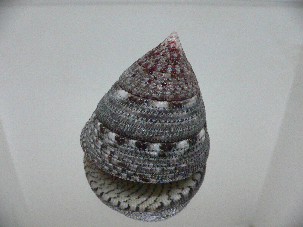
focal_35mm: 35
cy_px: 114
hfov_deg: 52.6
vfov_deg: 40.7
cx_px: 152
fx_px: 306
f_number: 2.8
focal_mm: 4.6
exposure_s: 1/60
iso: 200
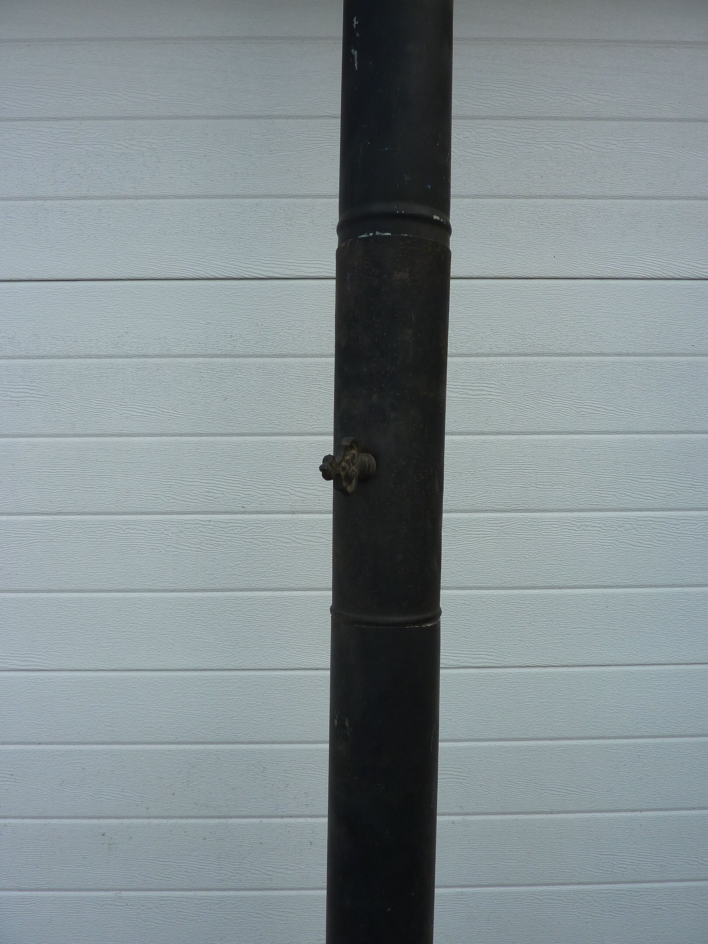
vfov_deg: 69.4
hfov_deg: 54.9
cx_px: 354
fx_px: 682
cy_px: 472
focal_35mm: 25
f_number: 4
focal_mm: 4.1
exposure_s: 1/320
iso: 80
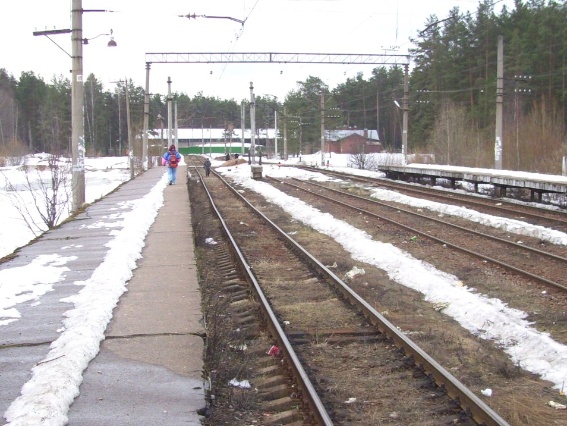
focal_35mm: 57
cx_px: 355
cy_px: 269
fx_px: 934
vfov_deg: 25.6
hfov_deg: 33.6
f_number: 2.9
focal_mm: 5.7
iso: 125
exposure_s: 1/50
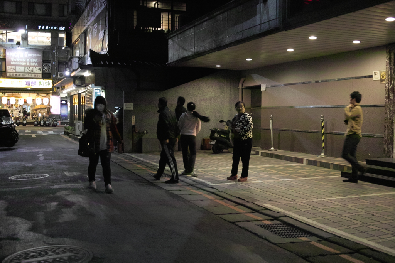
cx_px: 198
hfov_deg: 47.4
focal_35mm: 41
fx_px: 450
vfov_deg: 32.6
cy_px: 132
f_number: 2.8
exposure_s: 1/25
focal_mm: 24.2
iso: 800
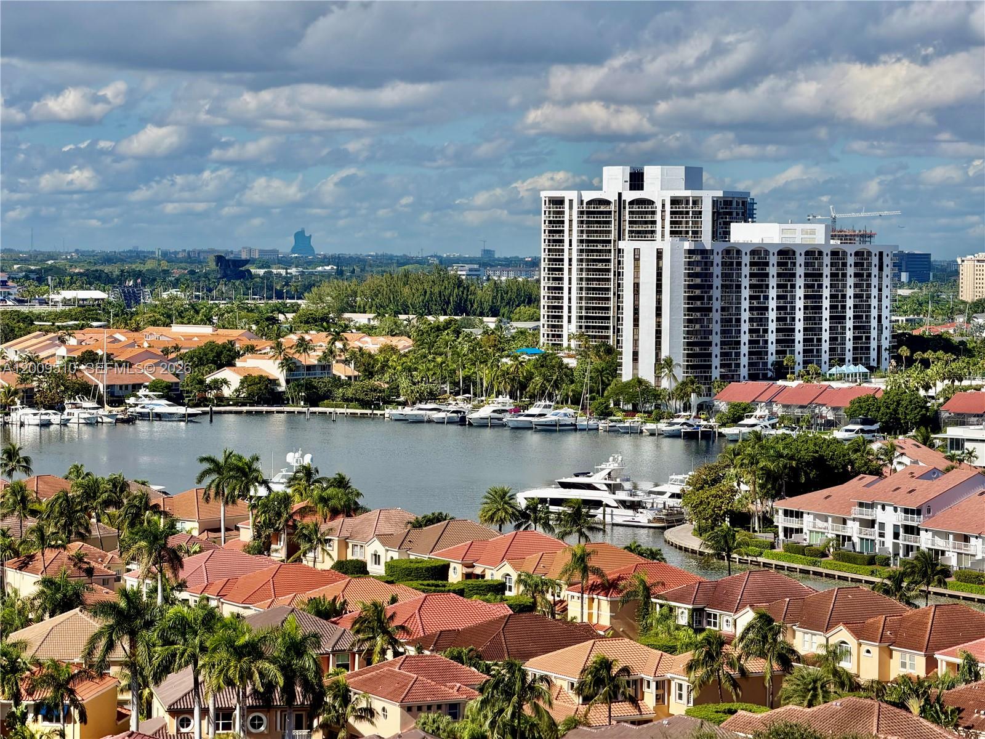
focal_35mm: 100
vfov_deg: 14.8
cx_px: 492
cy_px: 370
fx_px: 2846
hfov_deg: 19.6
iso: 20
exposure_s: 1/820
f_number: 2.8
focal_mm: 16.89
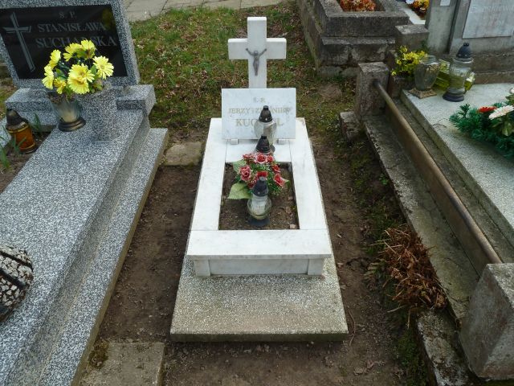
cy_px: 193
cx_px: 257
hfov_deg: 69.4
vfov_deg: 54.9
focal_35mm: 25
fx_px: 371
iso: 80
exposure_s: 1/200
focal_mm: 4.1
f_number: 4
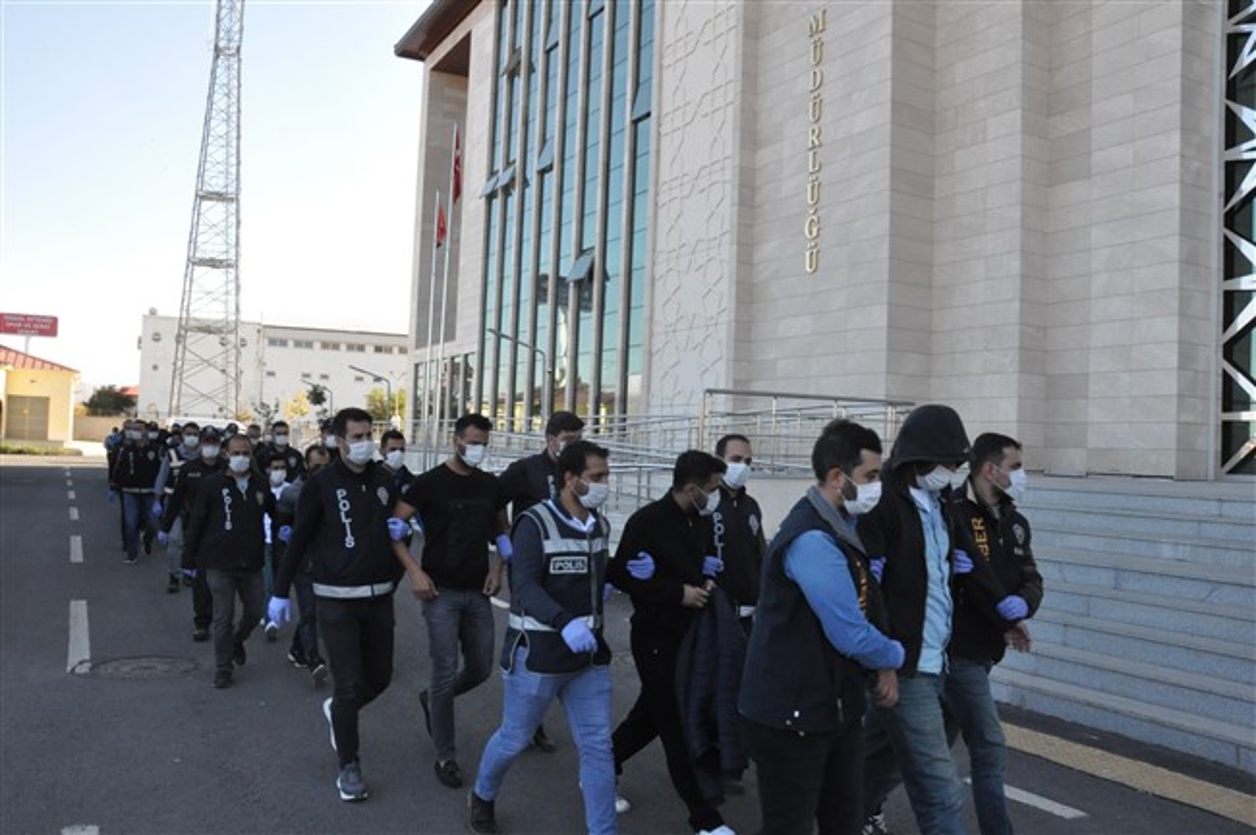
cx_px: 628
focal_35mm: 27
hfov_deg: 67.4
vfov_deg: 47.8
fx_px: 941
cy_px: 418
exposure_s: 1/200
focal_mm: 18
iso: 1600
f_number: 14
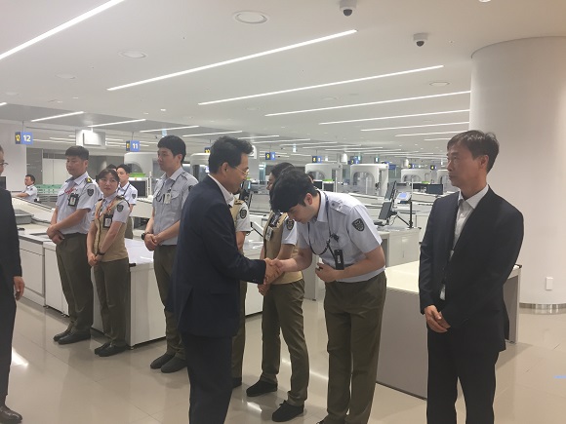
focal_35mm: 29
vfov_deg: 48.2
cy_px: 212
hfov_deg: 61.7
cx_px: 283
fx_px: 474
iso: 64
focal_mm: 4.15
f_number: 2.2
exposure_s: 1/30
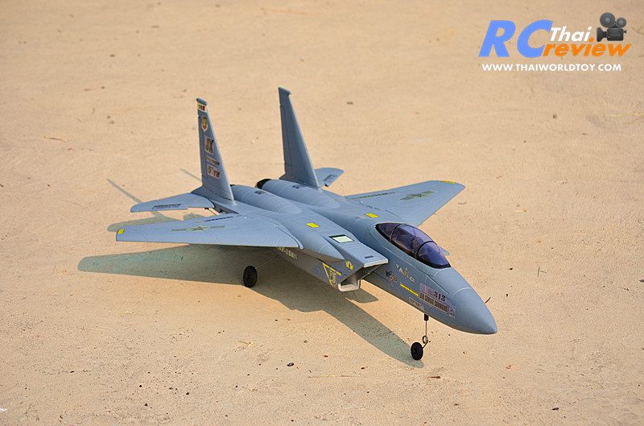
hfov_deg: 19.5
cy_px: 213
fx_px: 1874
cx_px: 322
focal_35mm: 105
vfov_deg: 13.0
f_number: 5.6
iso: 100
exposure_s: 1/500
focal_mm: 70
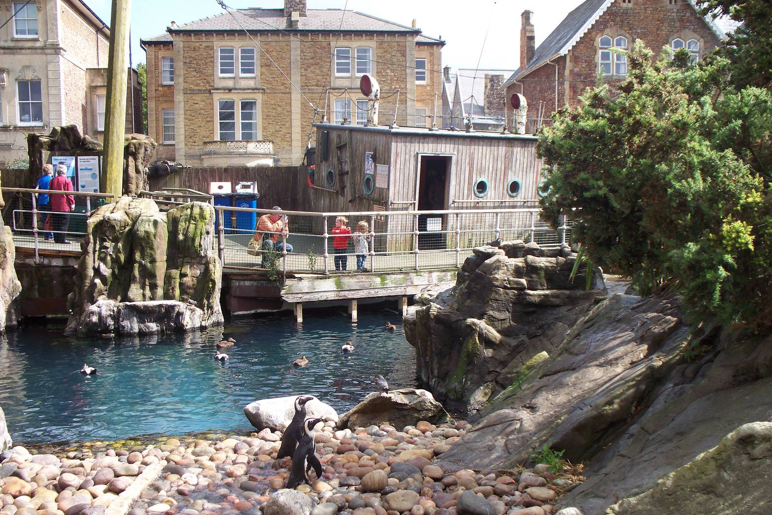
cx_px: 386
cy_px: 291
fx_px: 793
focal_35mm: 37
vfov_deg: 35.9
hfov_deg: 51.9
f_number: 2.8
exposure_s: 1/320
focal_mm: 7.54
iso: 80
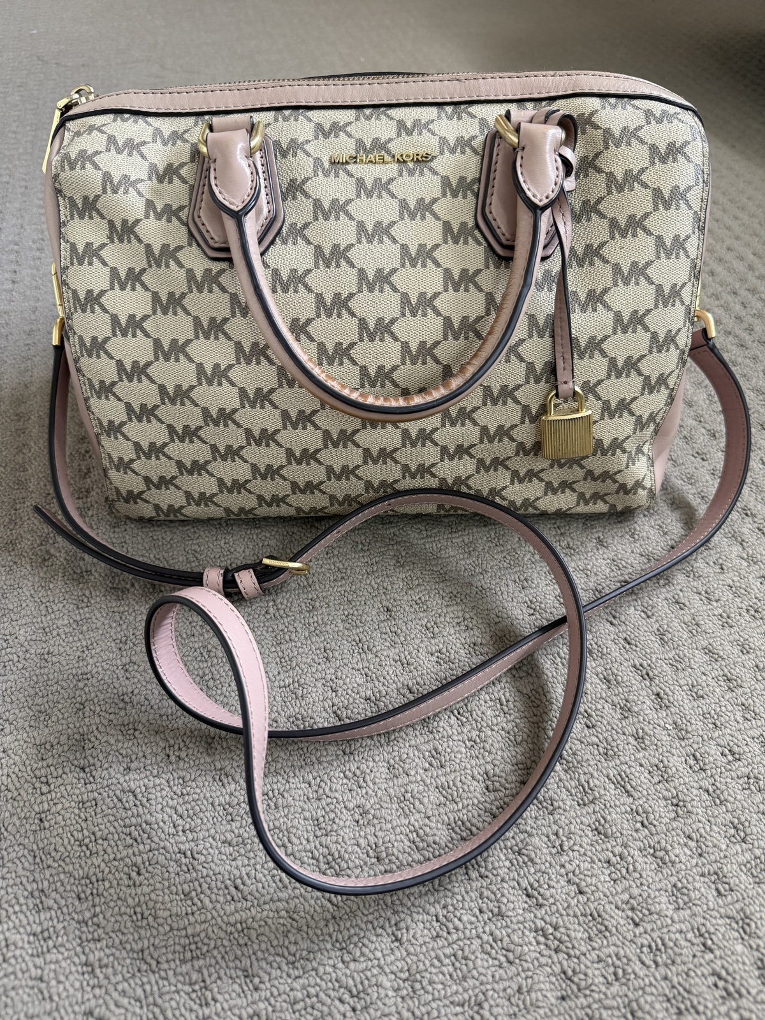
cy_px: 510
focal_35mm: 24
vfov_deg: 71.6
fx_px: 707
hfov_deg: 56.8
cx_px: 382
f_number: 1.78
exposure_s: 1/91
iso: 200
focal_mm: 6.76
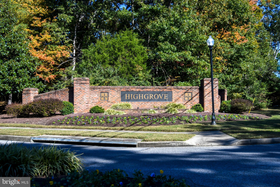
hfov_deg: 53.1
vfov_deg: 36.9
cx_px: 140
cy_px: 94
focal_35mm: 36
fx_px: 280
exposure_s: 1/500
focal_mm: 24
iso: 100
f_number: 4
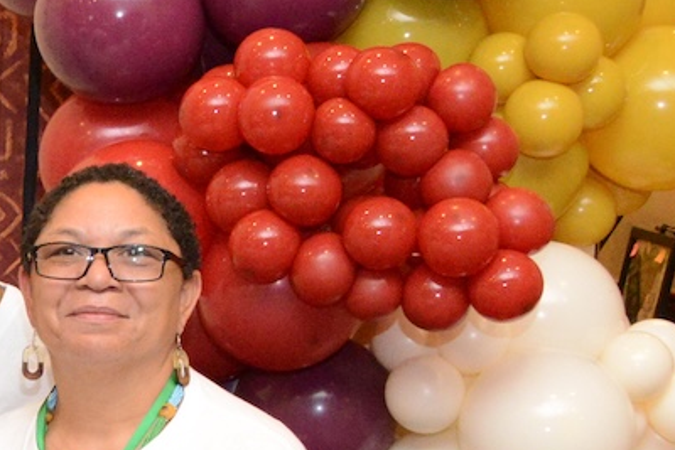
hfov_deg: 13.8
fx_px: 2363
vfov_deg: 10.8
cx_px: -672
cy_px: 406
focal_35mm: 126
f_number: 7.1
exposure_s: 1/60
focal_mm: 28
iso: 6400
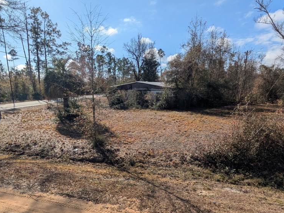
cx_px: 124
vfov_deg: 56.0
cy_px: 137
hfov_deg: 71.3
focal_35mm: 24
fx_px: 197
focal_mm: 1.83
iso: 46
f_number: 2.2
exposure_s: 1/2469
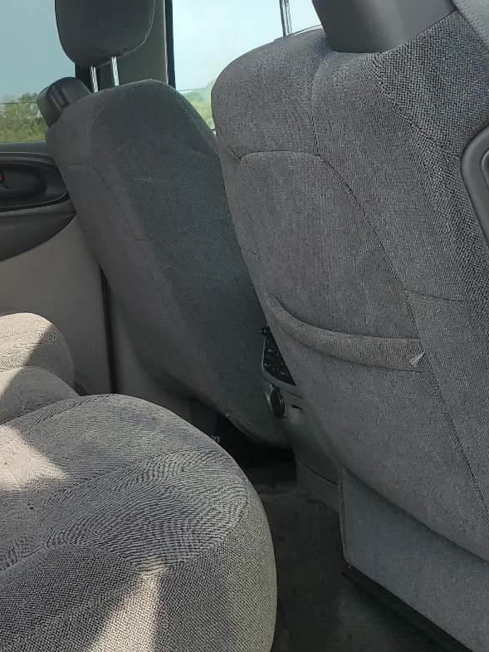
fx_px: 998
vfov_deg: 36.2
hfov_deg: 25.9
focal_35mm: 53
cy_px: 346
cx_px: -19
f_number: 1.5
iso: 50
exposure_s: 1/1111
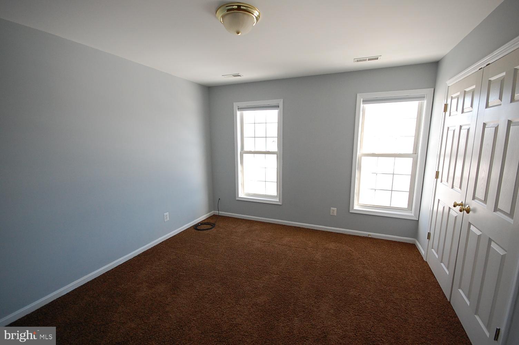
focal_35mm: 15
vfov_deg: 77.2
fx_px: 216
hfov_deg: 100.4
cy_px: 172
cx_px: 260
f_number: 6.3
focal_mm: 10
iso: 800
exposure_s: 1/160
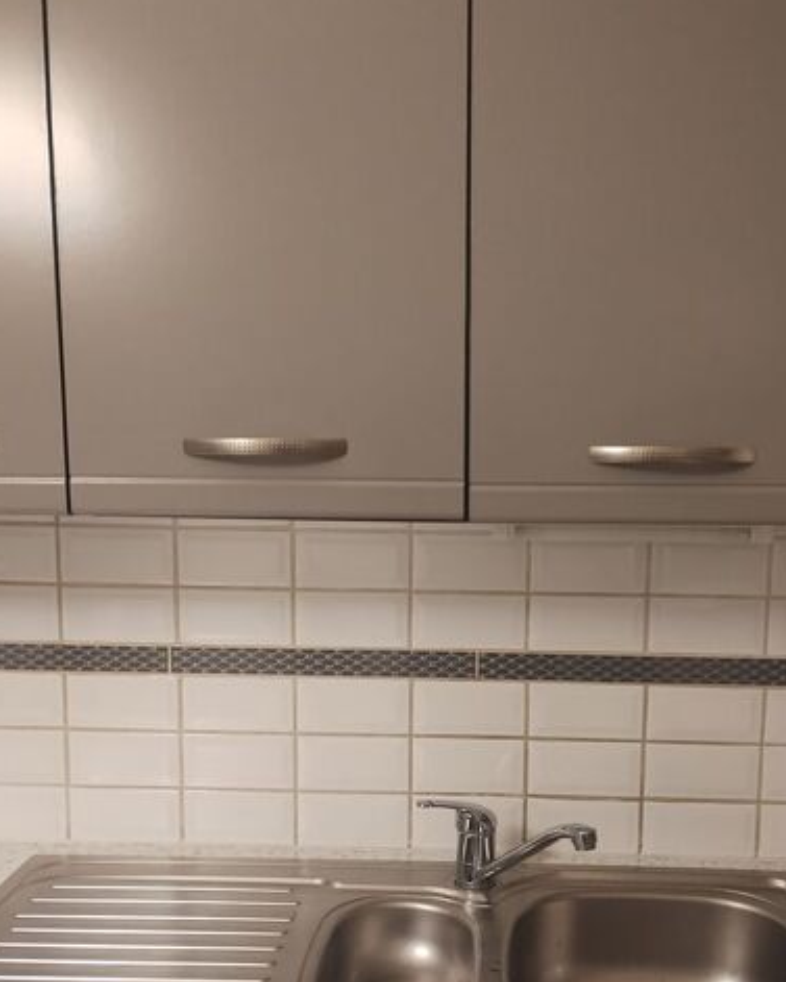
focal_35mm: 37
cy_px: 585
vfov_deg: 48.8
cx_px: 455
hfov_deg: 40.0
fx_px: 1076
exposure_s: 1/20
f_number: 1.8
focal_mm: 4.27
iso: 2563
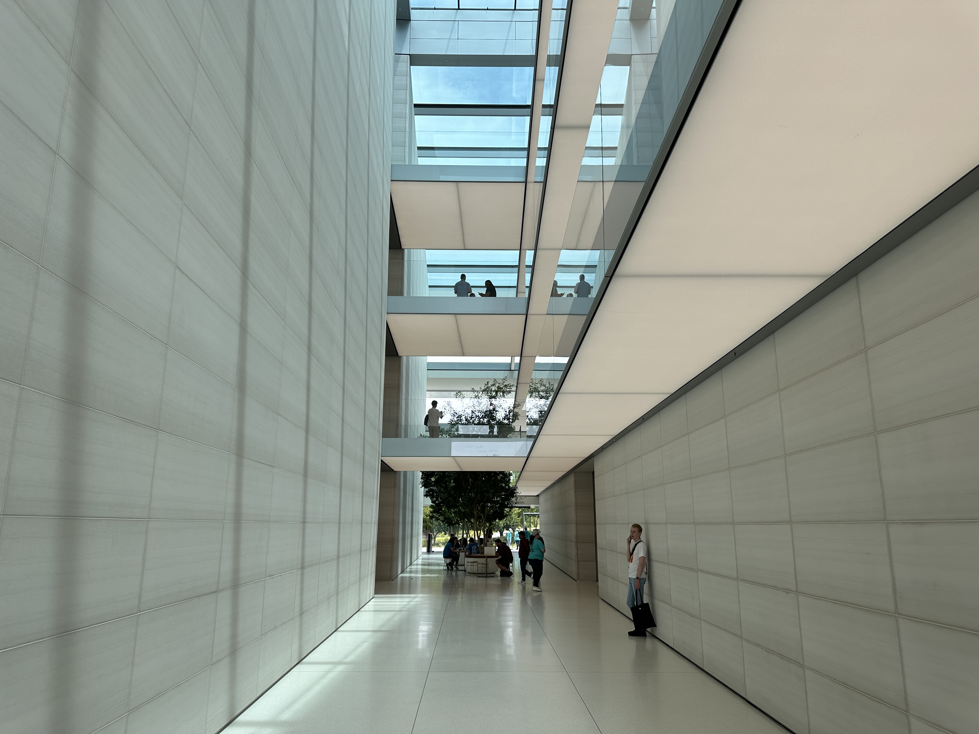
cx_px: 490
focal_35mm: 24
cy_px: 367
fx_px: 679
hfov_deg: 71.6
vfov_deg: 56.8
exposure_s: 1/1009
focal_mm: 6.86
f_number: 1.78
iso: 80
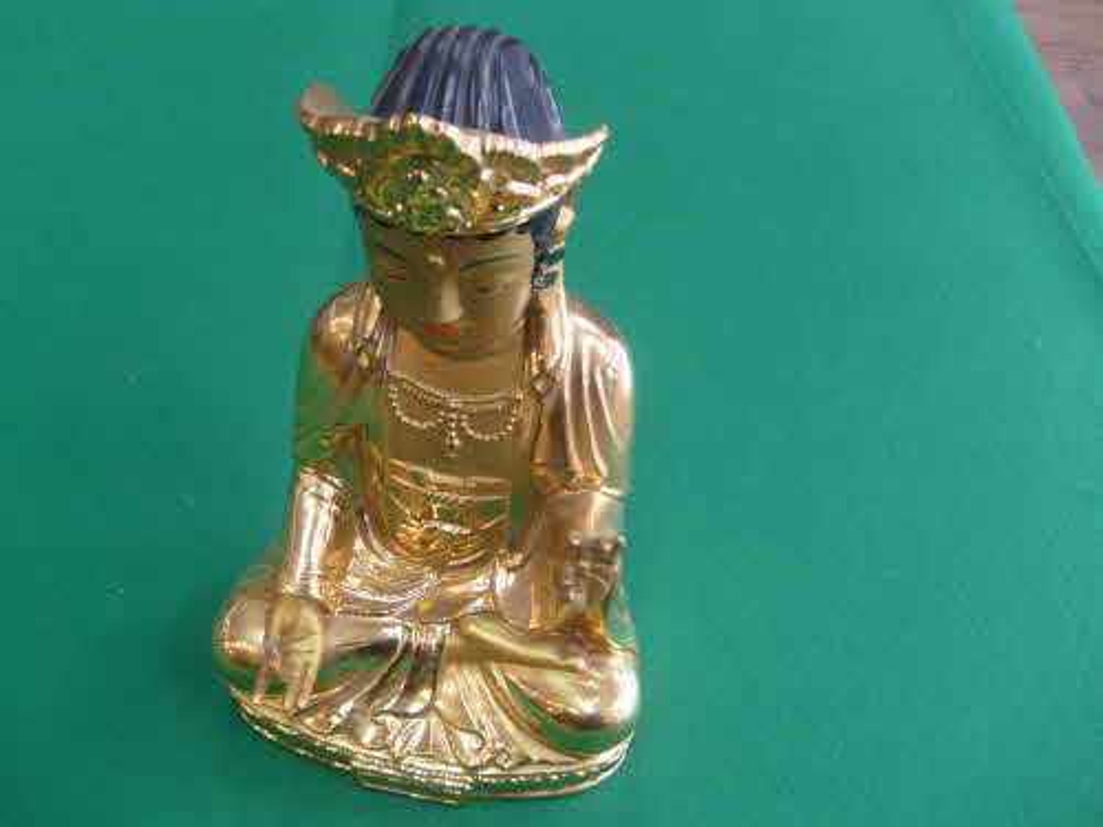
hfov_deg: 52.6
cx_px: 552
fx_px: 1115
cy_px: 414
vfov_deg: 40.7
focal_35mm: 35
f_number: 2.8
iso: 200
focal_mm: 5.8
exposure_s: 1/45
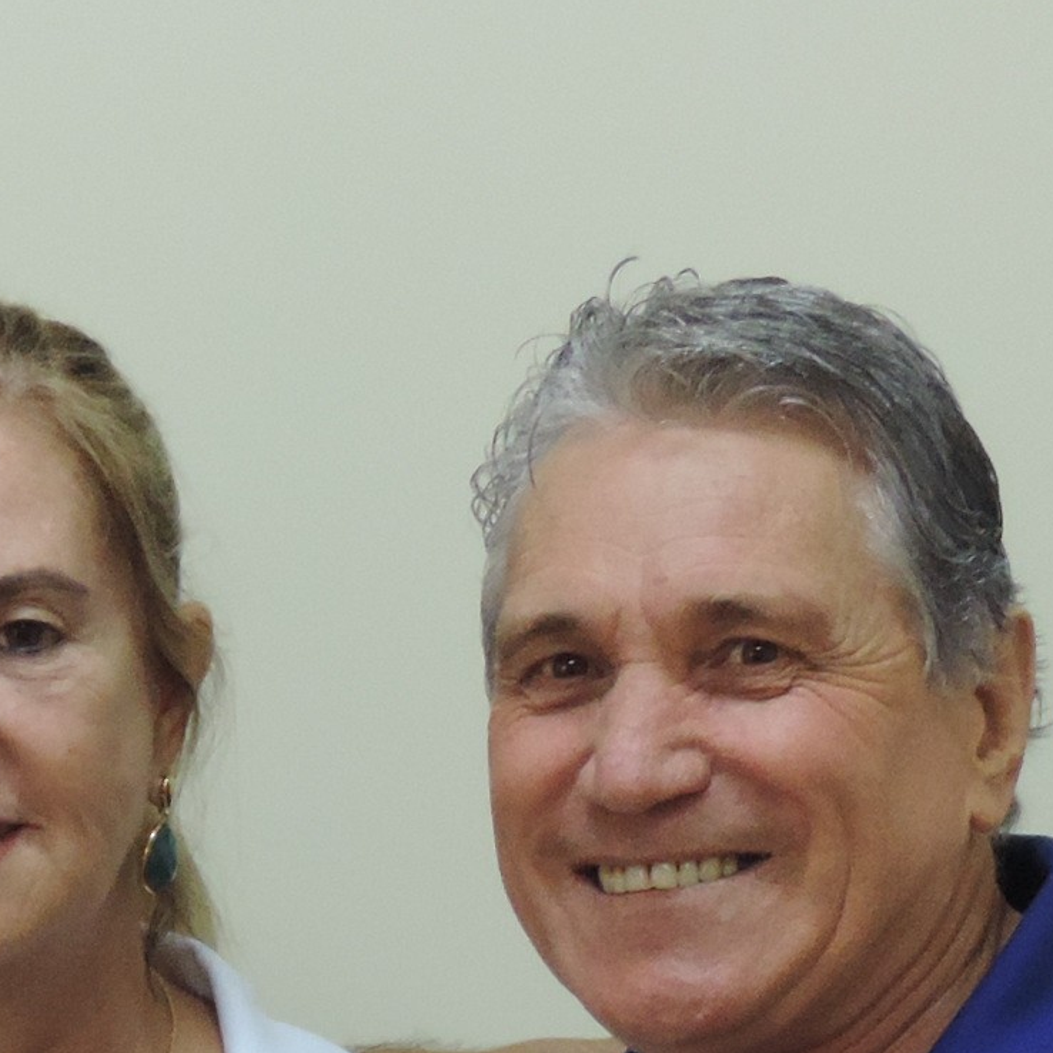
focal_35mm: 215
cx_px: -205
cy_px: 1558
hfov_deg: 8.1
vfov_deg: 8.0
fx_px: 7399
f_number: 3.7
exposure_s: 1/30
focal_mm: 9.8
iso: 400
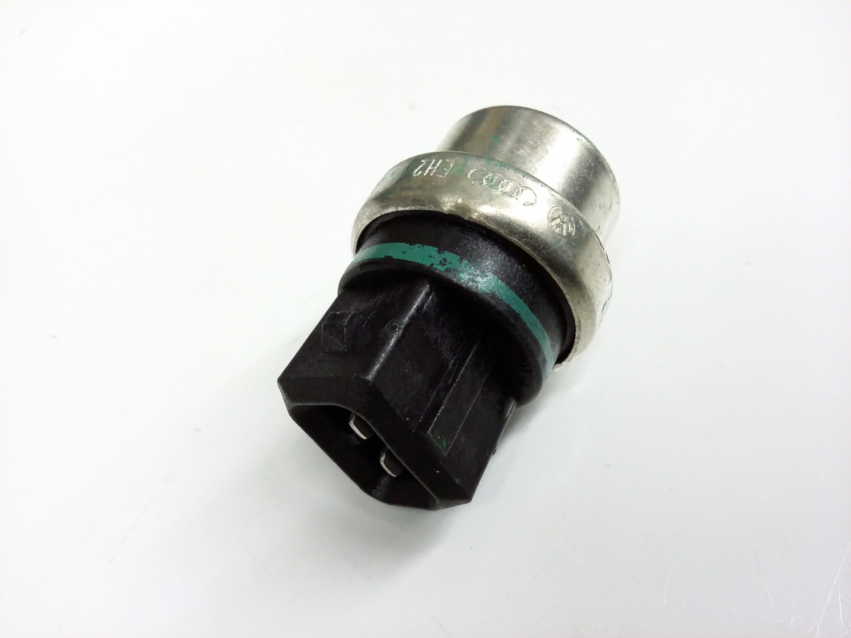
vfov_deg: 44.2
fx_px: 787
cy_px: 319
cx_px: 426
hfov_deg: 56.8
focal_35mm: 32
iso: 250
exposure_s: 1/15
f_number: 2.4
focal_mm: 3.4
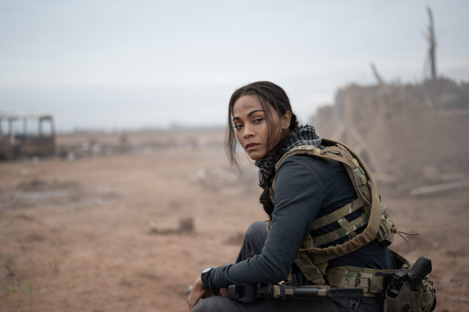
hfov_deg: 39.6
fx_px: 651
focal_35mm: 50
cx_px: 234
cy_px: 156
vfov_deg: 26.9
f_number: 1.8
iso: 125
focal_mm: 50
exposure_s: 1/2000
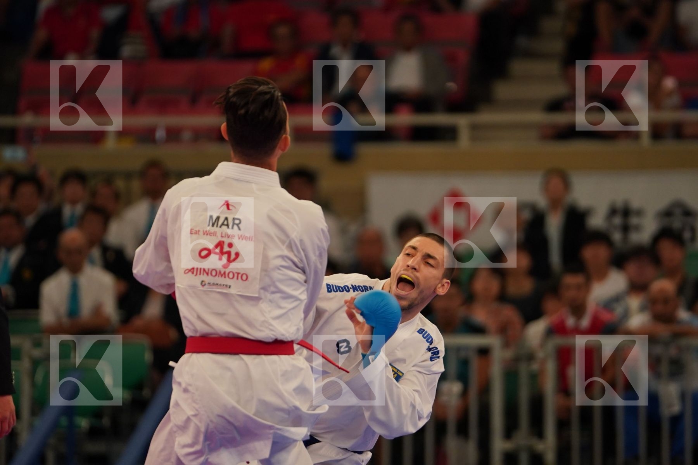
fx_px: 5758
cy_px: 232
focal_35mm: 297
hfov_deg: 6.9
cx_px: 349
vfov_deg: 4.6
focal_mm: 198
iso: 1250
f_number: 2.8
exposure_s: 1/1000
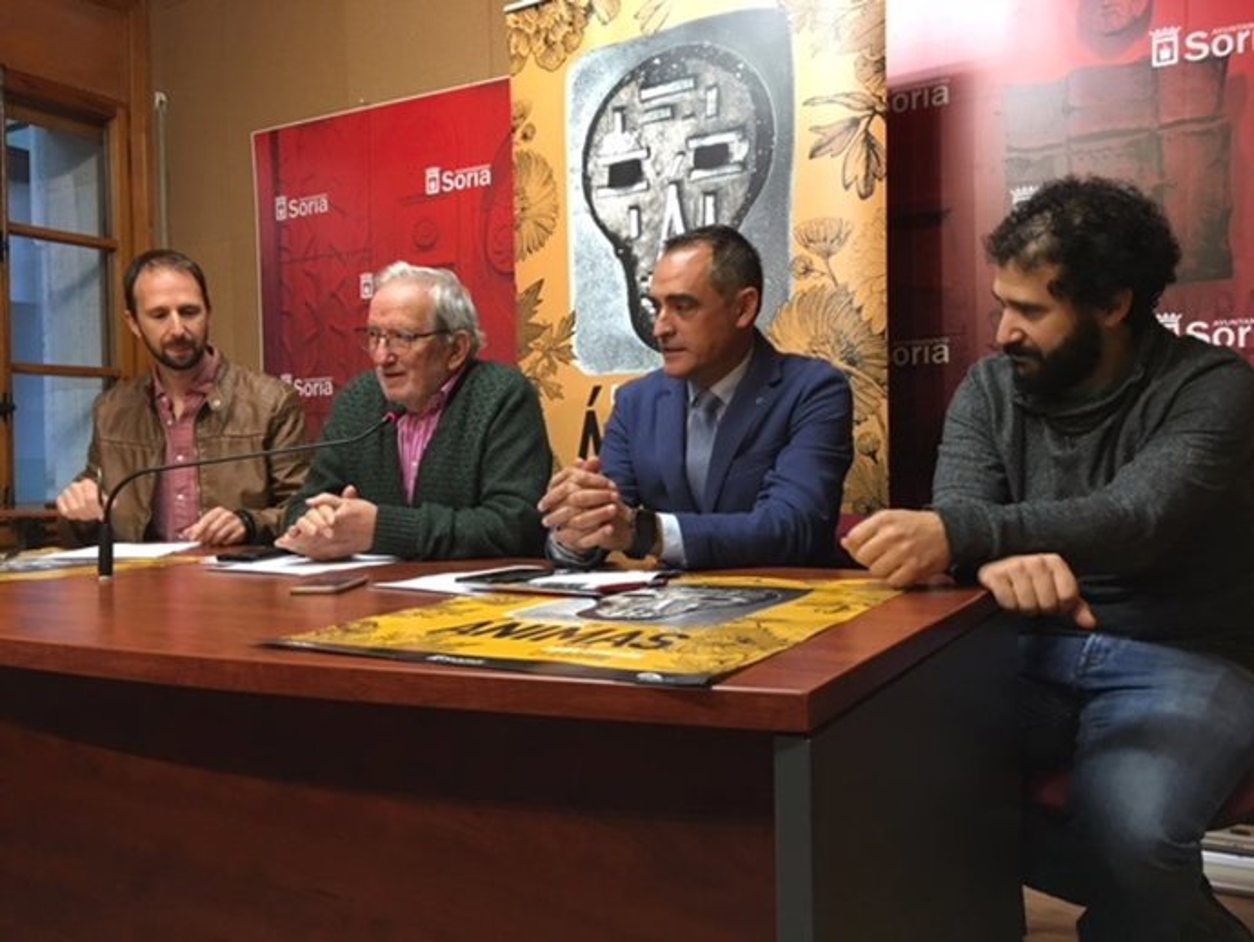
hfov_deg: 61.6
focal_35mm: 29
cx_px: 627
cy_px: 471
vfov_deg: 48.3
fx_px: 1051
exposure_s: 1/33
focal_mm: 4.15
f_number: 2.2
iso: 160
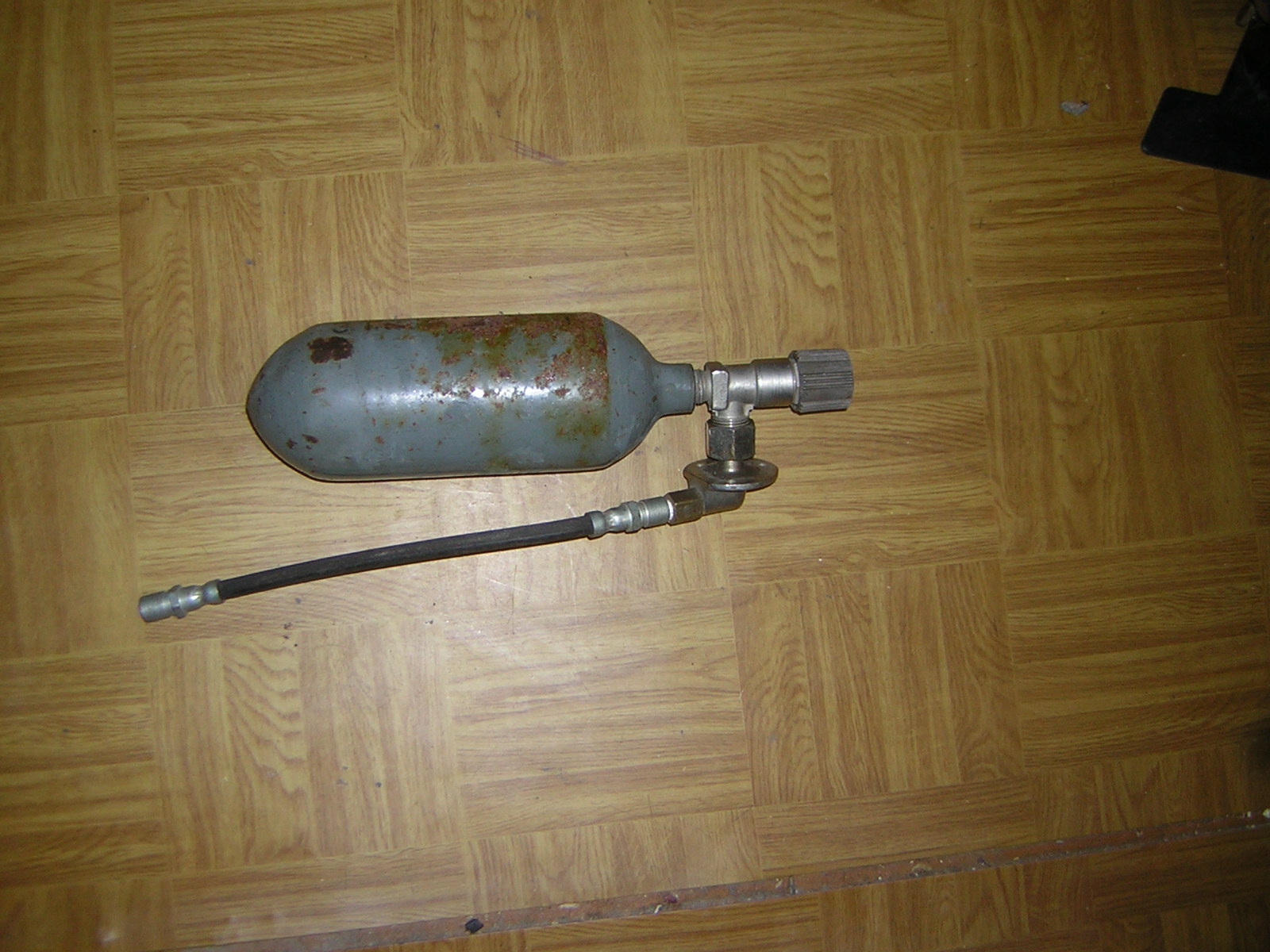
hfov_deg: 51.4
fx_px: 1321
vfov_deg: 39.7
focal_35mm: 36
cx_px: 635
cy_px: 476
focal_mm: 4.7
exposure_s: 1/60.1
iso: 50
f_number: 2.6
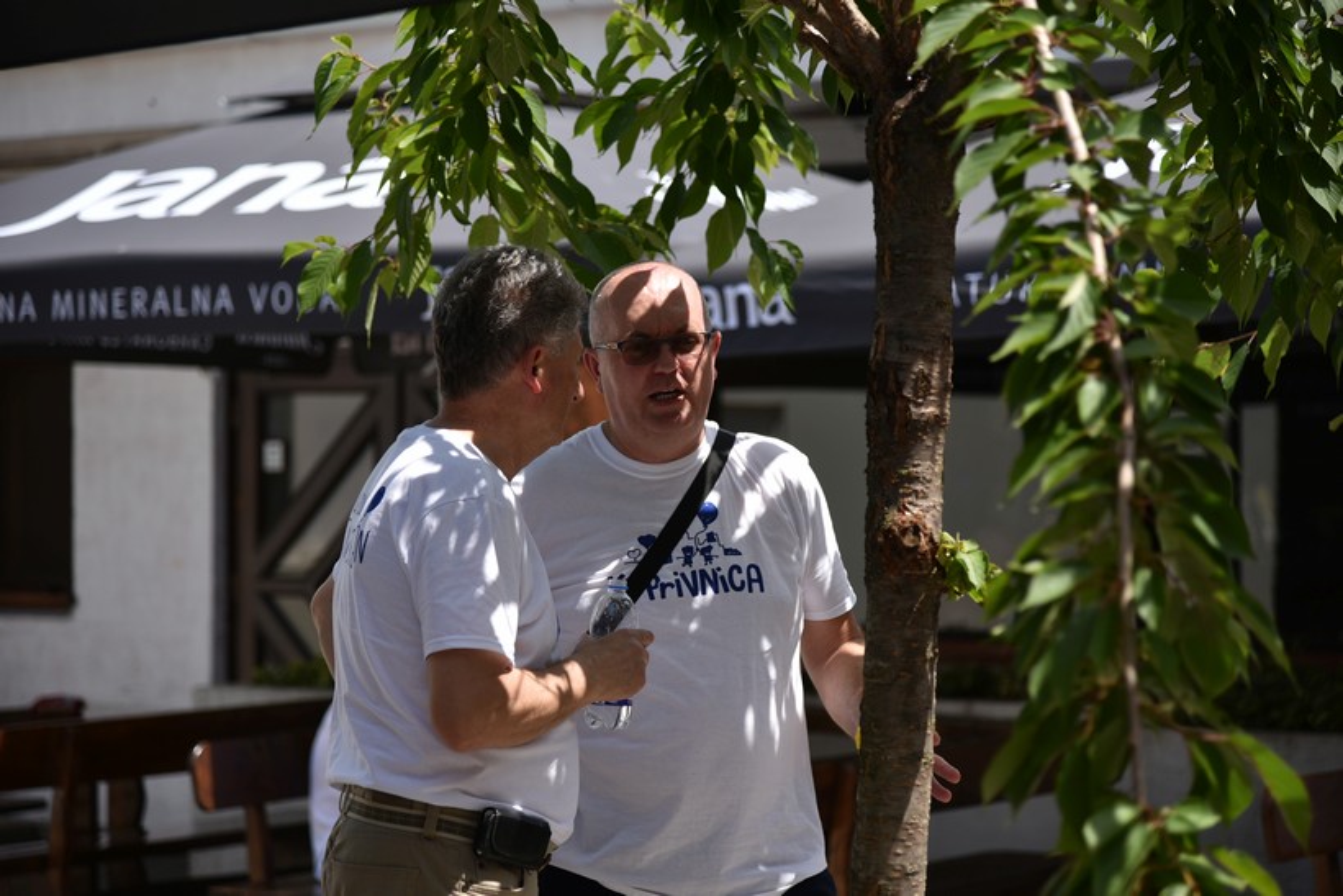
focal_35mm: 105
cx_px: 672
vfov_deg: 13.0
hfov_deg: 19.5
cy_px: 448
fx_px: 3918
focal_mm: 105
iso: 320
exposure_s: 1/2000
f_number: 4
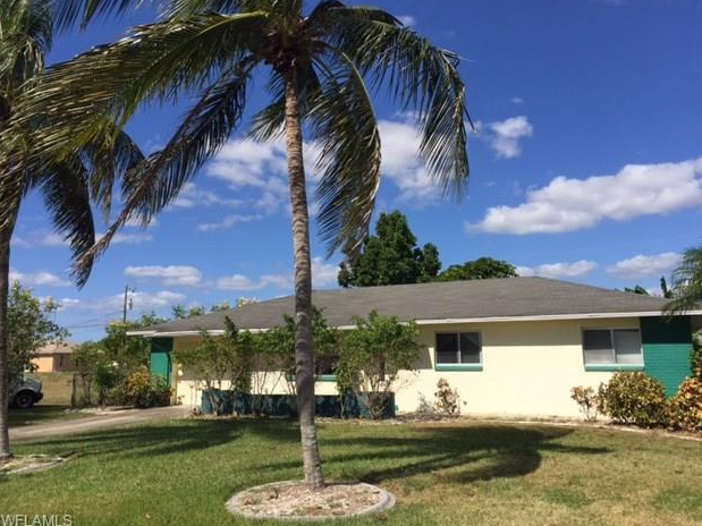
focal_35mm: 30
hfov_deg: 60.0
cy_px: 260
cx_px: 352
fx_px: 608
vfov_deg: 46.8
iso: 32
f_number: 2.2
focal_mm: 4.15
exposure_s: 1/2825
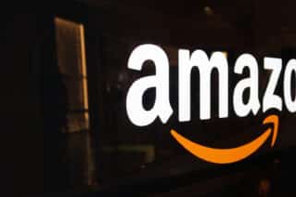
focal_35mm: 55
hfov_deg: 36.2
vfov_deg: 24.5
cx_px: 165
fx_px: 452
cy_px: 119
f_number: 5.6
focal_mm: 30
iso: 800
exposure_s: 1/60
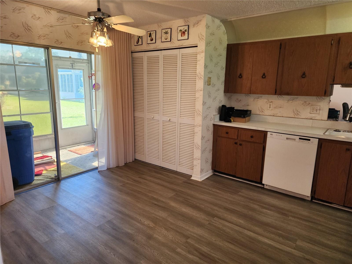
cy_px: 132
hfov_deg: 73.9
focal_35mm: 23
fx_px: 234
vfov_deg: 58.9
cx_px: 176
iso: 250
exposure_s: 1/120
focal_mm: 6.4
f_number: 1.8
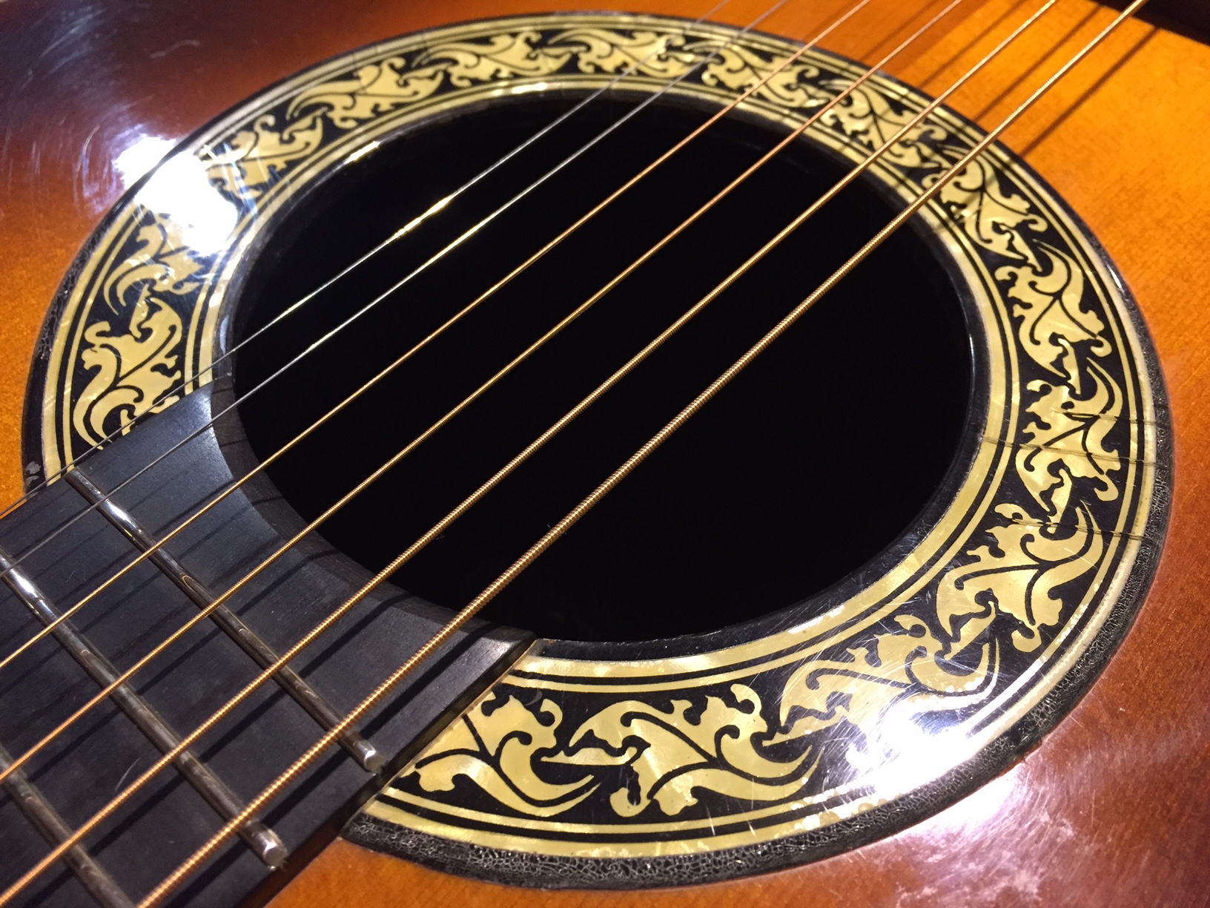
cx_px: 605
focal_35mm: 29
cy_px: 454
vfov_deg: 48.2
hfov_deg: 61.7
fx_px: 1014
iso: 160
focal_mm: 4.15
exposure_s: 1/30
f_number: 2.2
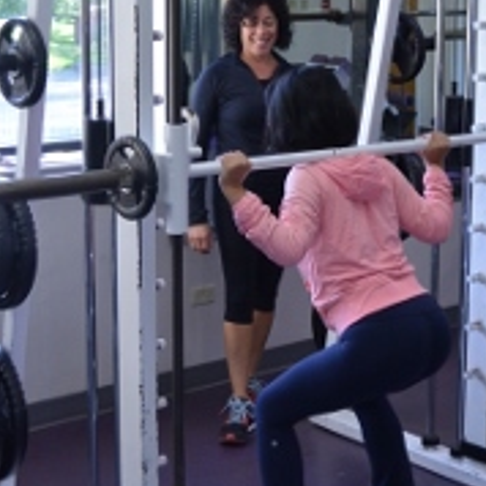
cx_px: 289
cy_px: 191
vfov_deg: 21.1
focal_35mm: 82
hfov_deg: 21.1
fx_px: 1303
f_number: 4.5
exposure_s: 1/250
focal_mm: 28
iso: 1600
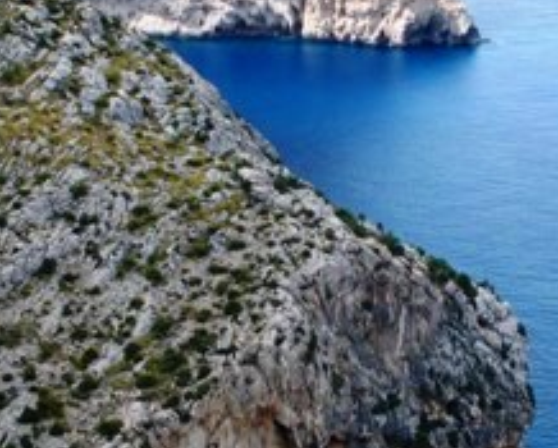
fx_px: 1703
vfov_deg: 15.0
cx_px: 271
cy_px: 182
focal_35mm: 103
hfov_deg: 18.6
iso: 80
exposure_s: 1/400
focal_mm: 6.3
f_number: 3.5
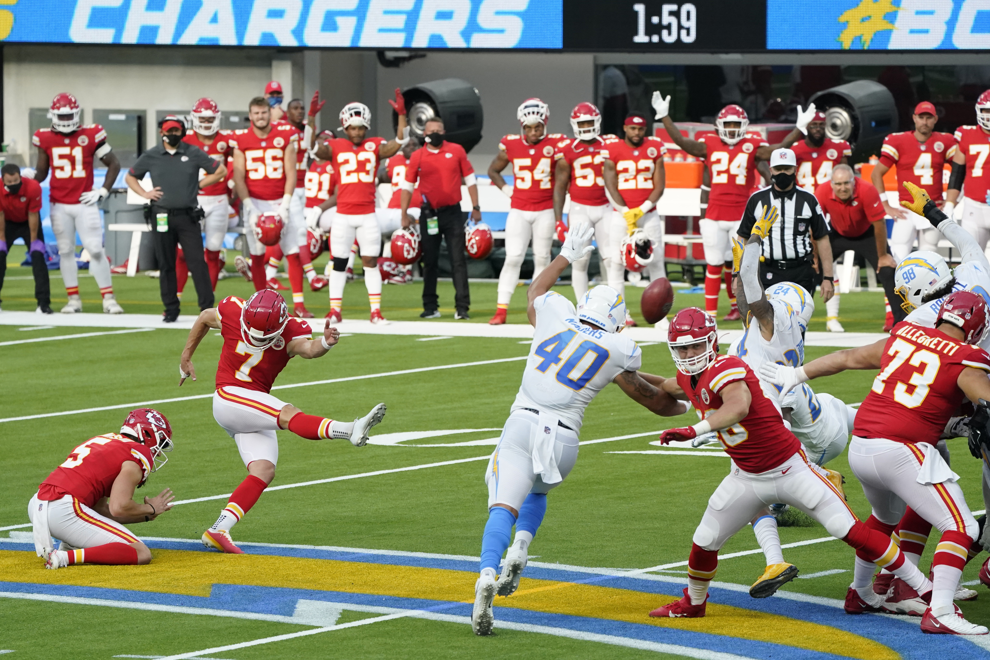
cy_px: 339
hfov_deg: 6.5
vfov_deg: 4.3
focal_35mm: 317
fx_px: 8717
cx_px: 416
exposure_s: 1/2000
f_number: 5.6
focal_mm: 259
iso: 3200
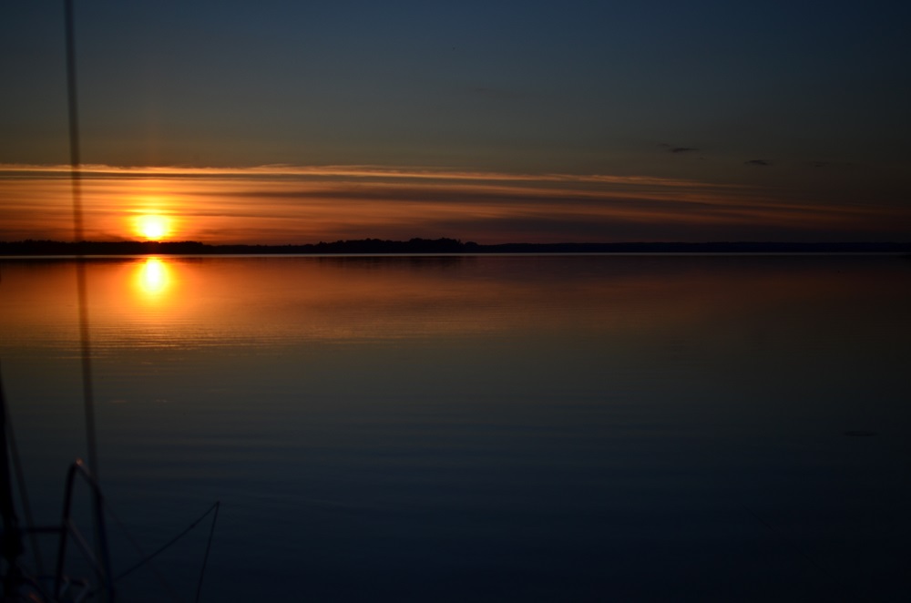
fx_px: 1326
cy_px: 302
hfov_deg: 37.9
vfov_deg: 25.6
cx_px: 456
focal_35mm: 52
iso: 100
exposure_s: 1/8000
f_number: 1.8
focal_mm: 35
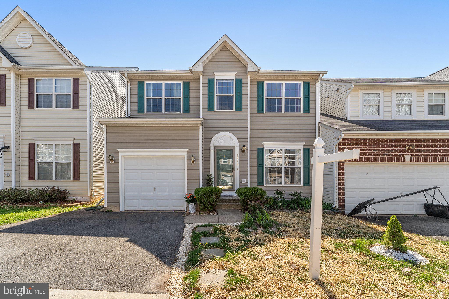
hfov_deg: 104.3
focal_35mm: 14
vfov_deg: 81.2
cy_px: 150
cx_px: 224
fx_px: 175
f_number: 8
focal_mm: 14
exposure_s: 1/800
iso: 640
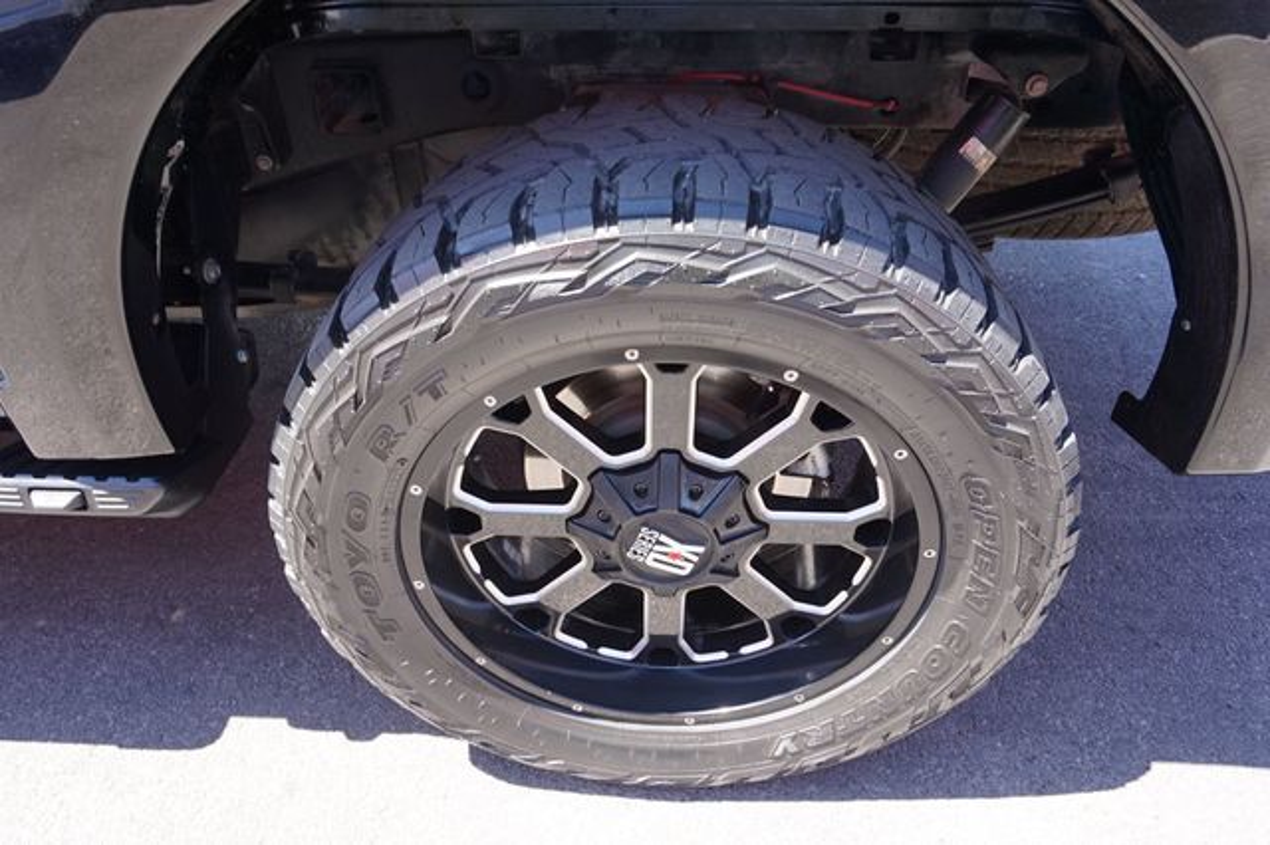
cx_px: 635
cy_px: 422
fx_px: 846
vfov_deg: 53.1
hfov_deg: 73.8
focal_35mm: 24
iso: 100
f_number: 5
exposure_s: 1/80
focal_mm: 16
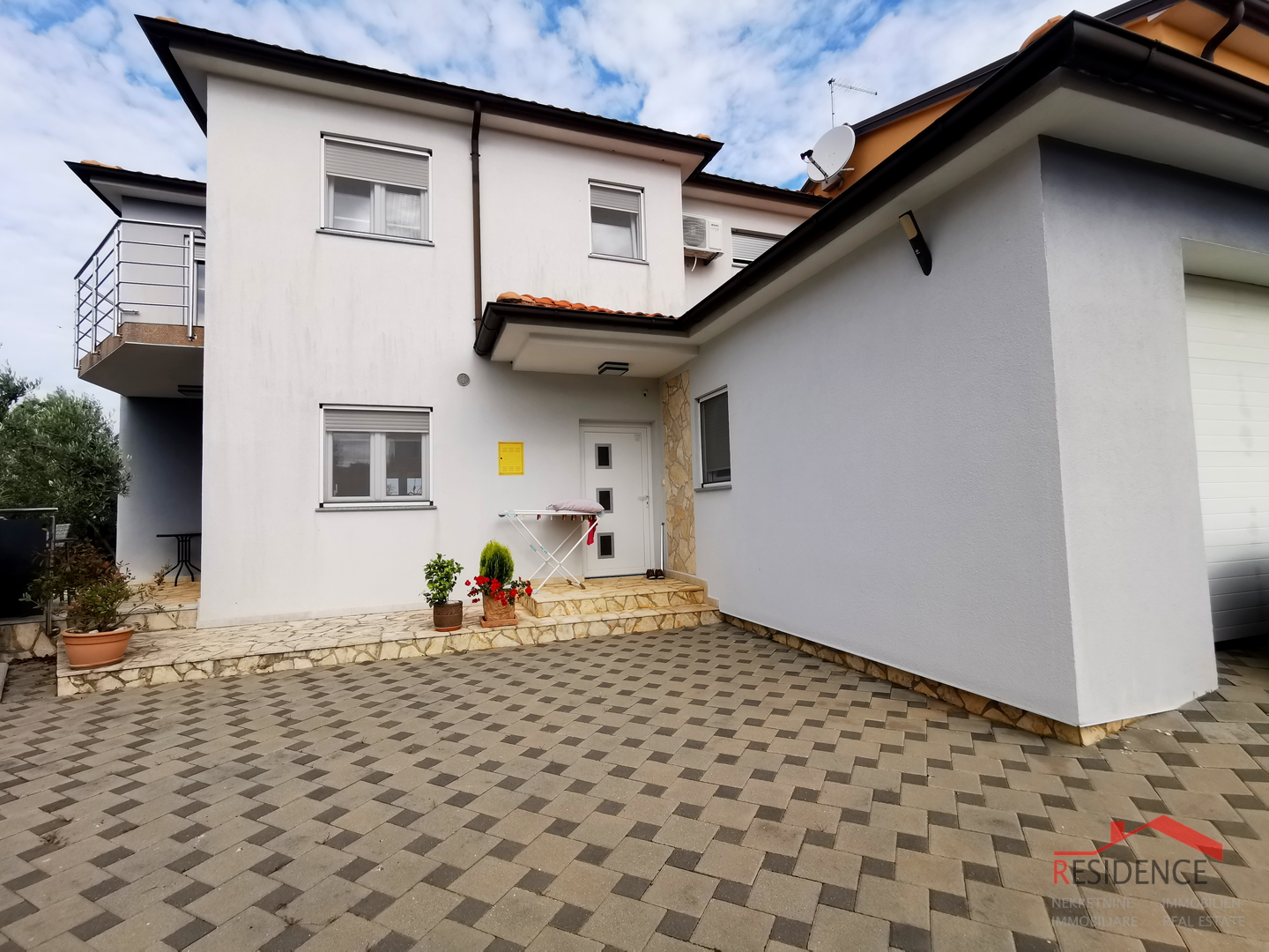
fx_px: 587
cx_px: 634
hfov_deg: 94.5
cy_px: 476
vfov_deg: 78.1
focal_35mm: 16
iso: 50
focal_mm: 2.35
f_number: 2.2
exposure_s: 1/729
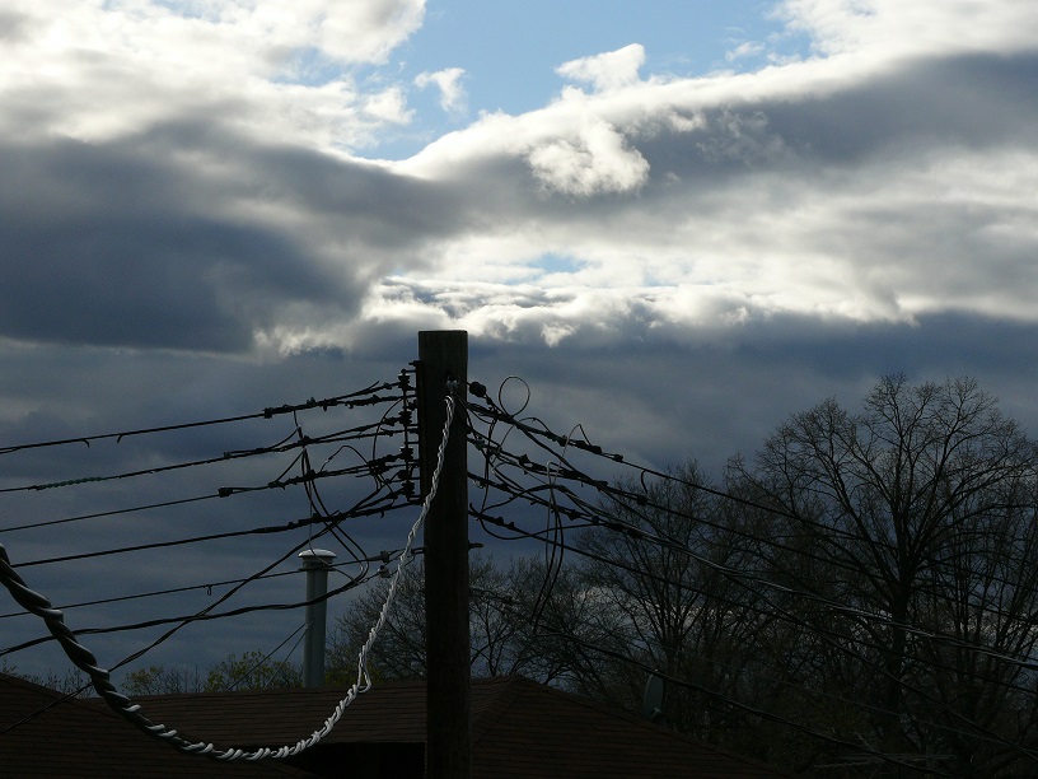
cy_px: 390
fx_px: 4048
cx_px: 519
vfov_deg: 11.0
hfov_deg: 14.6
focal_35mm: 135
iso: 100
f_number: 8
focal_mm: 25.5
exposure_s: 1/400
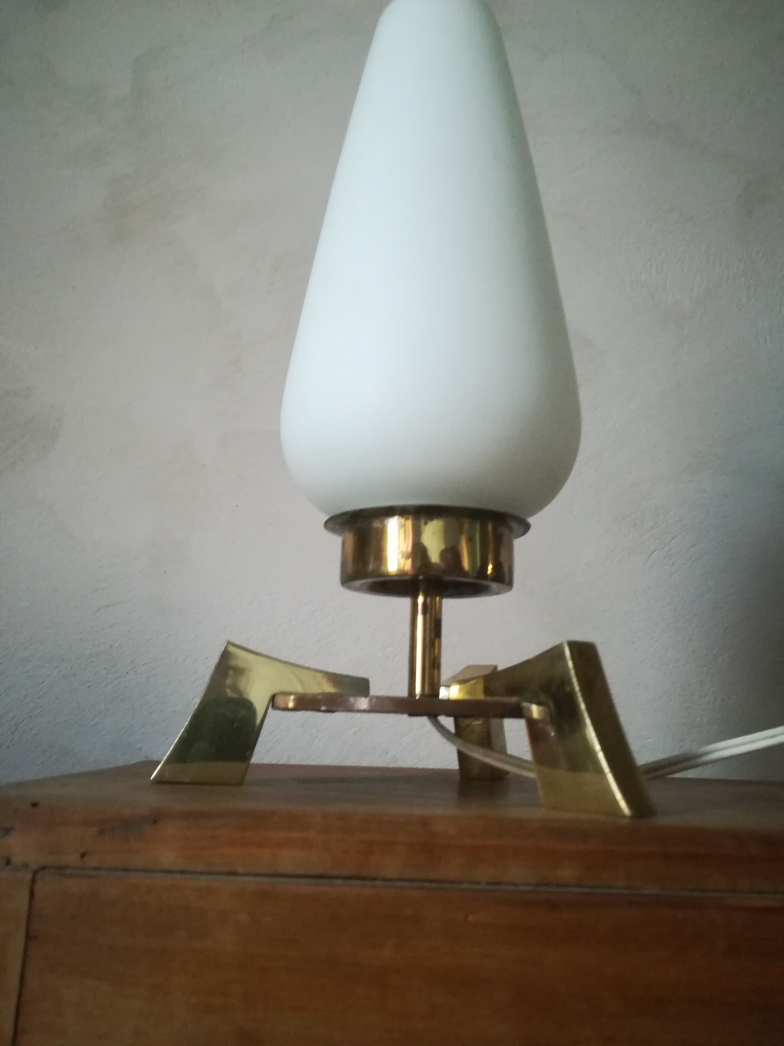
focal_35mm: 26
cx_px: 392
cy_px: 523
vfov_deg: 67.3
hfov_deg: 53.1
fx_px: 785
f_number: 2.2
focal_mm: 3.83
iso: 800
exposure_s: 1/14.3
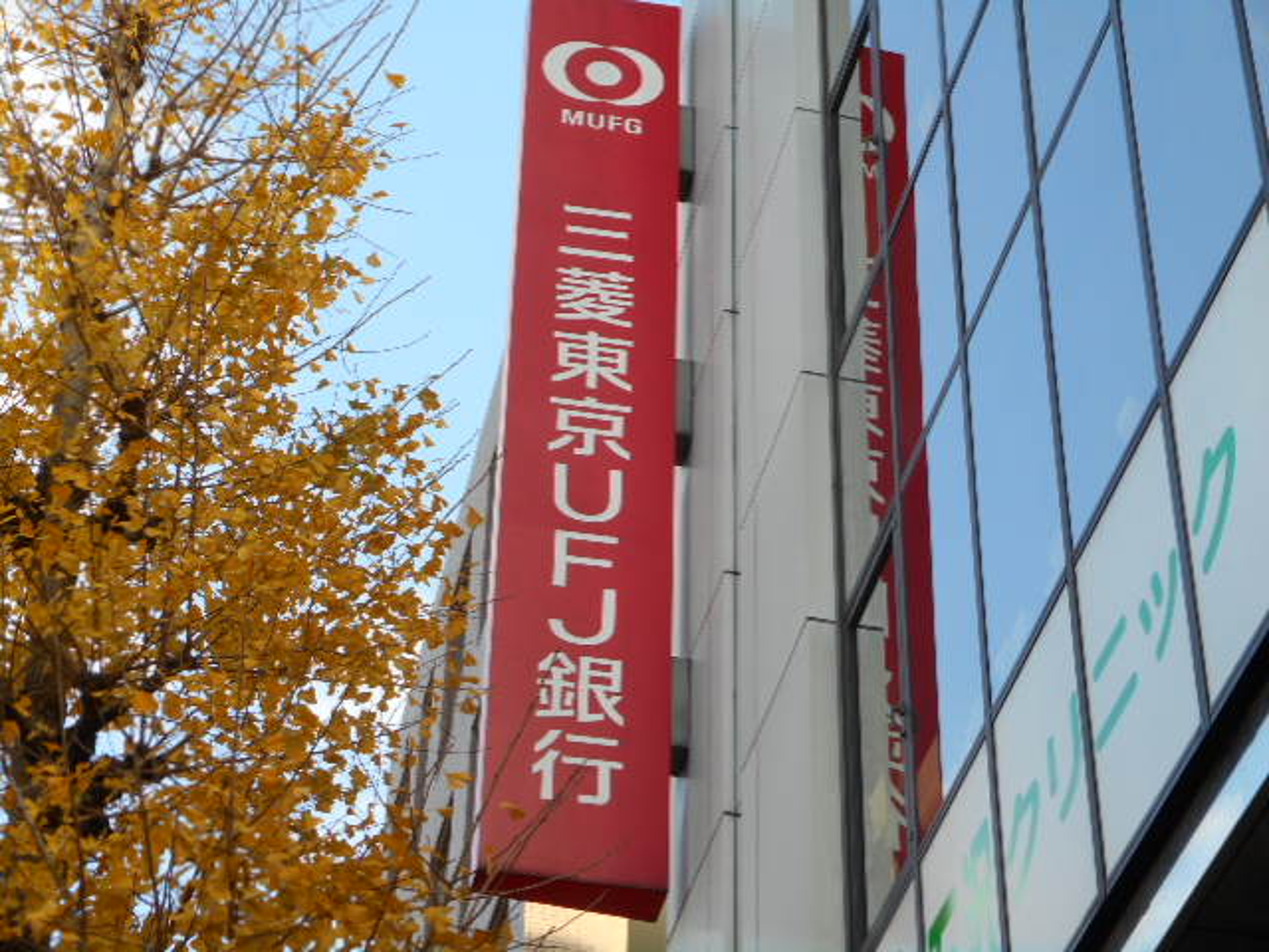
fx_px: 3263
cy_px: 476
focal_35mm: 89
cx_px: 634
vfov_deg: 16.6
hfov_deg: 22.0
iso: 80
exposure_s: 1/80
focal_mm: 15.9
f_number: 5.6
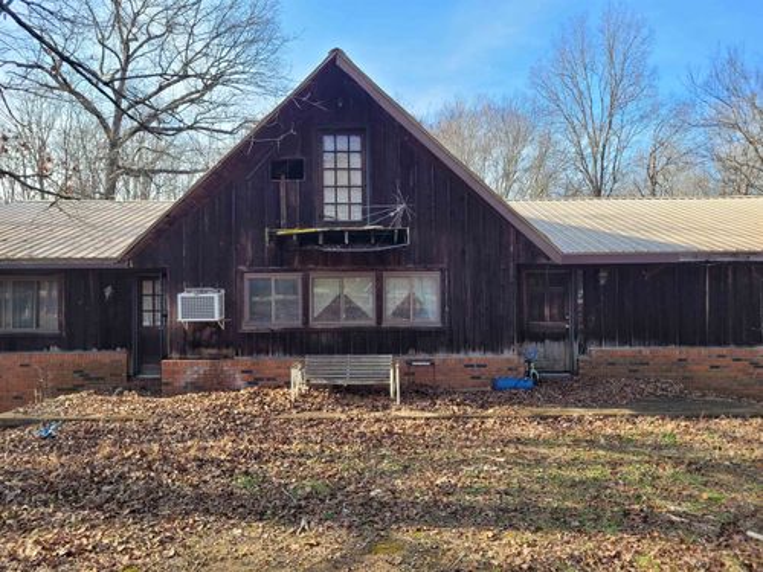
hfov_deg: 67.3
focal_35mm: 26
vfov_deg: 53.1
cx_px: 382
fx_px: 573
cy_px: 286
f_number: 1.8
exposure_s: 1/519
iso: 40
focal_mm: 5.4
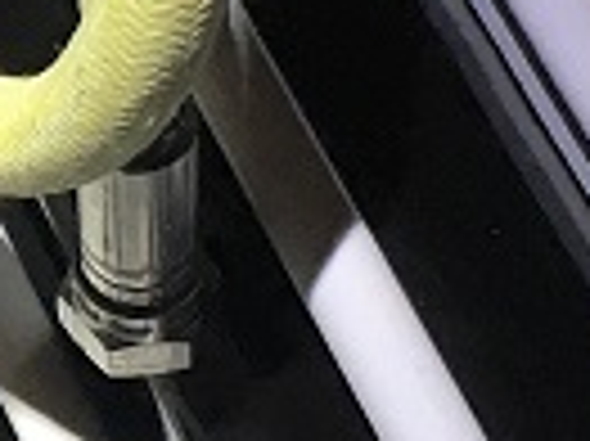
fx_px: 3797
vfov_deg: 6.7
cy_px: 198
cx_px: -459
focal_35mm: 223
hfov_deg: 8.6
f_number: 2.2
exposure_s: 1/30
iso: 64
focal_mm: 4.15
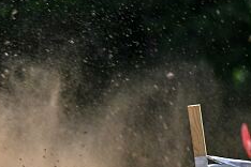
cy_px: 294
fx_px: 7153
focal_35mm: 1026
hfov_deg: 2.0
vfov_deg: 1.3
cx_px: -361
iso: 320
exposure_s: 1/4000
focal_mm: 200
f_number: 2.8
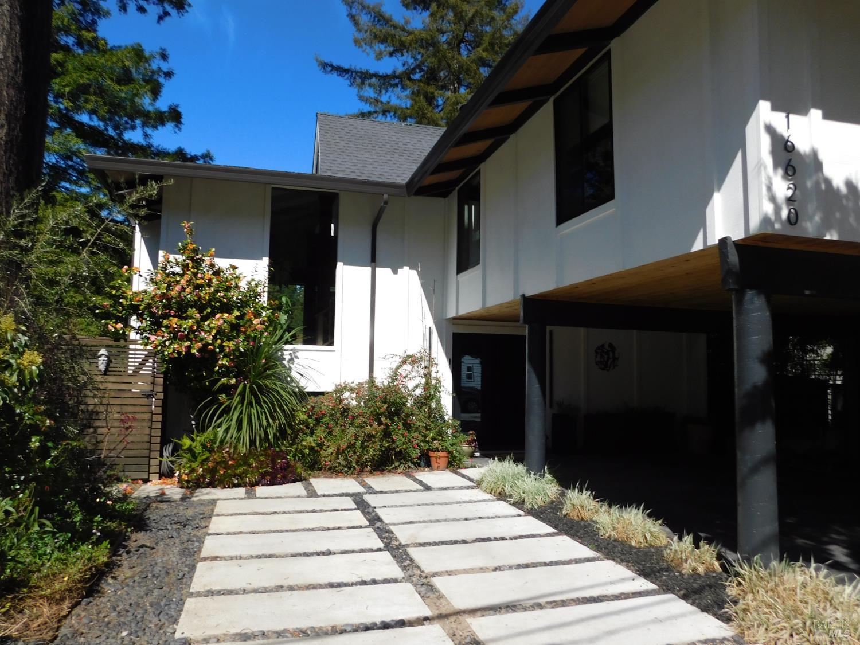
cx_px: 430
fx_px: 596
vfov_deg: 56.8
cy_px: 322
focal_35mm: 24
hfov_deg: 71.6
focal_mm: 4.1
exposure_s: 1/400
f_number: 6
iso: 125
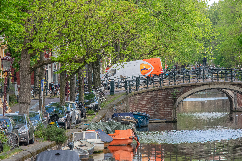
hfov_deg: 6.5
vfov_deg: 4.3
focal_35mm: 318
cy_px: 85
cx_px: 124
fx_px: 2138
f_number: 8
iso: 720
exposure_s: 1/320
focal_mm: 200
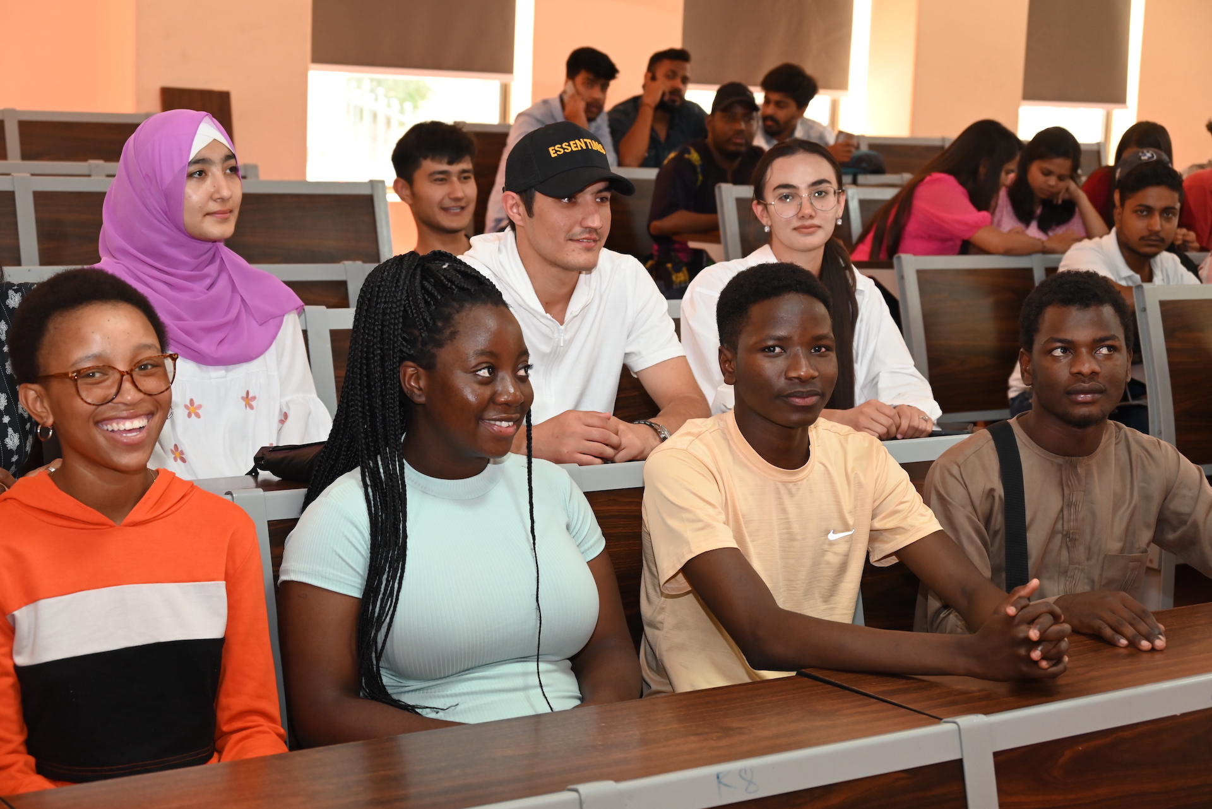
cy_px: 404
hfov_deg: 35.6
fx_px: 1886
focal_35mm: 56
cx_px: 606
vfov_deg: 24.2
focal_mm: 56
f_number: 5.6
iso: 1800
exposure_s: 1/60
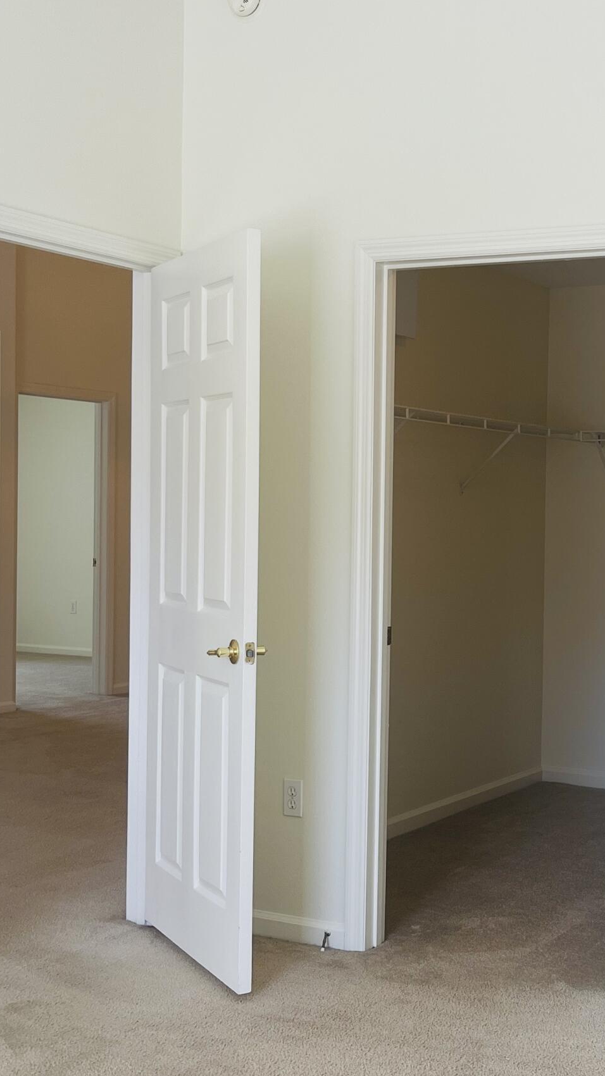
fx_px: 1426
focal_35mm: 50
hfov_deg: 23.3
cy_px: 536
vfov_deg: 41.3
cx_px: 559
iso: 32
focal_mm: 5.1
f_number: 1.6
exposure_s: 1/120
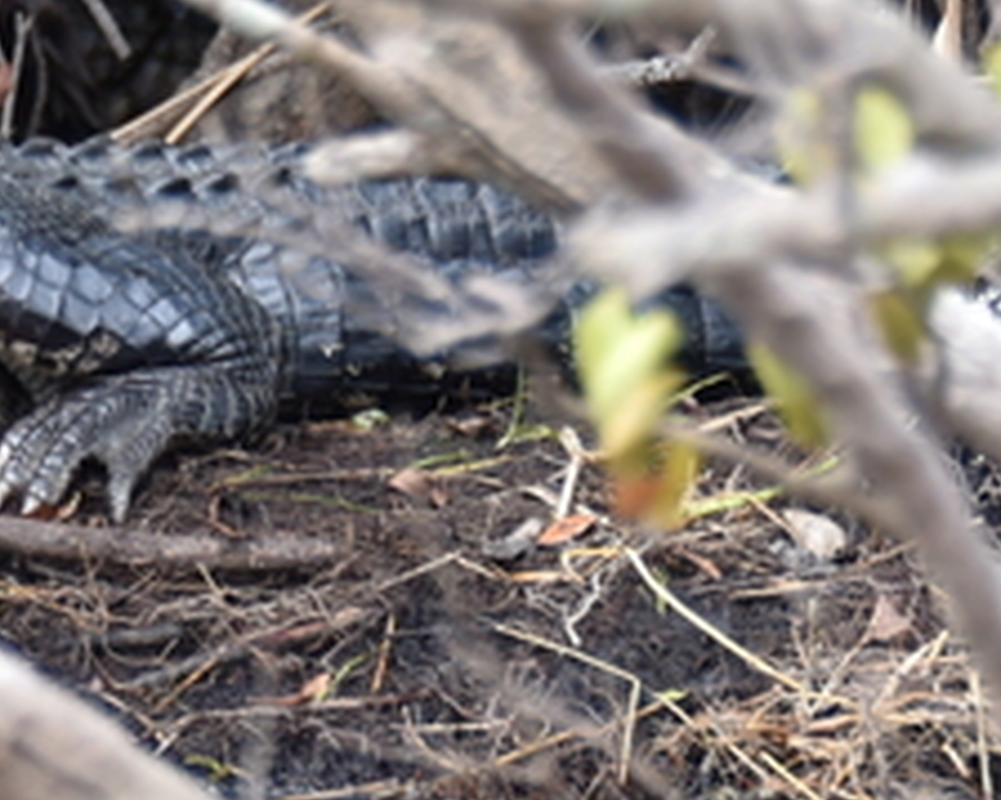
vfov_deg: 2.7
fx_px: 16702
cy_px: 947
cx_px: 425
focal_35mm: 564
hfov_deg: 3.4
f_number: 5.3
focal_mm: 105
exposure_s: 1/250
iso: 360
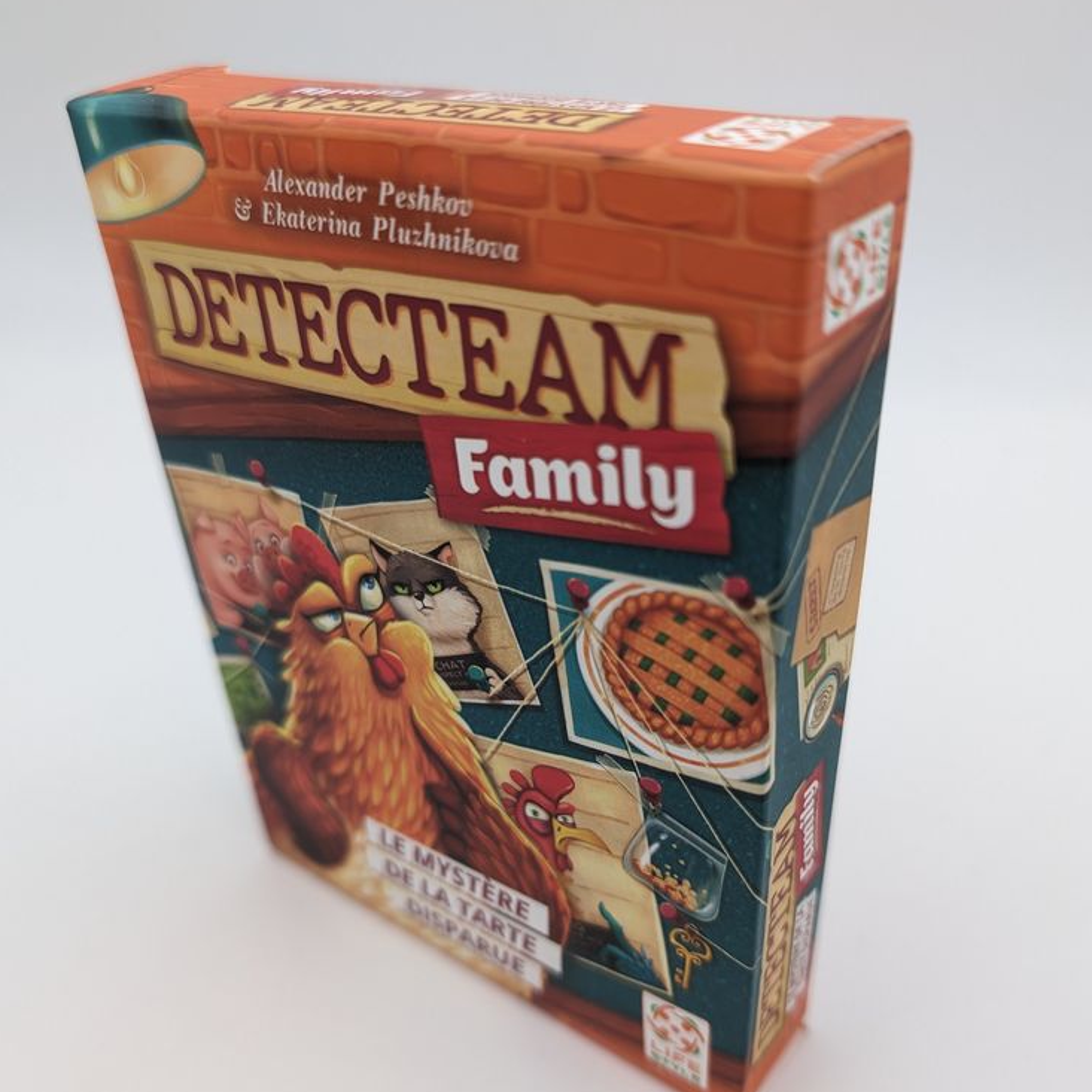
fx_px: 1035
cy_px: 632
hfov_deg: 55.6
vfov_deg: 55.4
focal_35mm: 29
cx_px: 534
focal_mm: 6.9
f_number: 1.68
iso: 67
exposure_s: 1/37.9
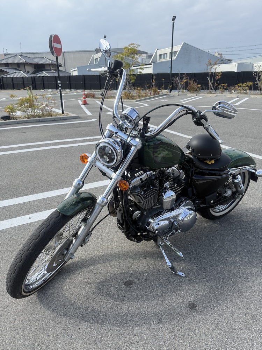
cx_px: 131
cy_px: 175
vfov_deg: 71.6
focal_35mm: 24
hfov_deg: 56.8
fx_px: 242
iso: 100
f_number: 1.78
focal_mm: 6.76
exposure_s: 1/1410
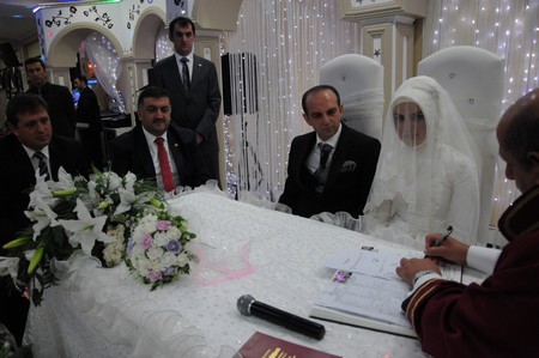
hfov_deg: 67.4
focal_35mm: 27
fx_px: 404
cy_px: 179
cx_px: 270
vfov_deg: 47.8
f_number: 4.5
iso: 1250
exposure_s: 1/80
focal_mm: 18
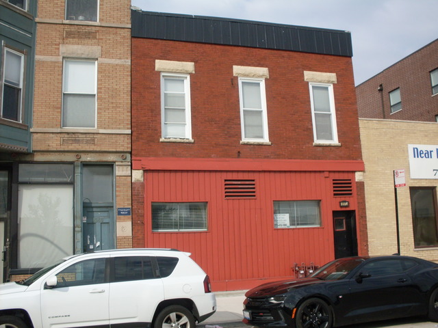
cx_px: 219
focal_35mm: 38
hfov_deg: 49.0
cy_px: 164
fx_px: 481
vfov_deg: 37.7
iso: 80
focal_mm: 6.3
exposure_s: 1/180
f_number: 8.4
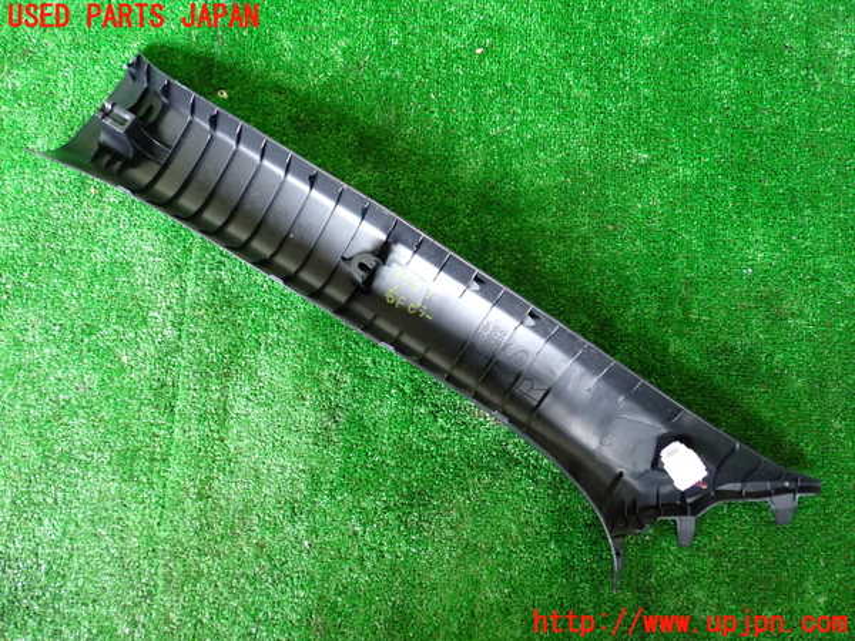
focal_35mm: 30
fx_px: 741
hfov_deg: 60.0
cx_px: 428
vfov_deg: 46.8
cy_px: 320
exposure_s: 1/30
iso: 640
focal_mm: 5.4
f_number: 2.3
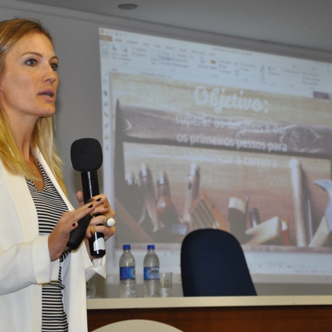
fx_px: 1291
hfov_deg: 14.6
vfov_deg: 14.6
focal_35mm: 119
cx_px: 197
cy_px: 136
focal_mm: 50
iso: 800
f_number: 5
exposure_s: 1/60
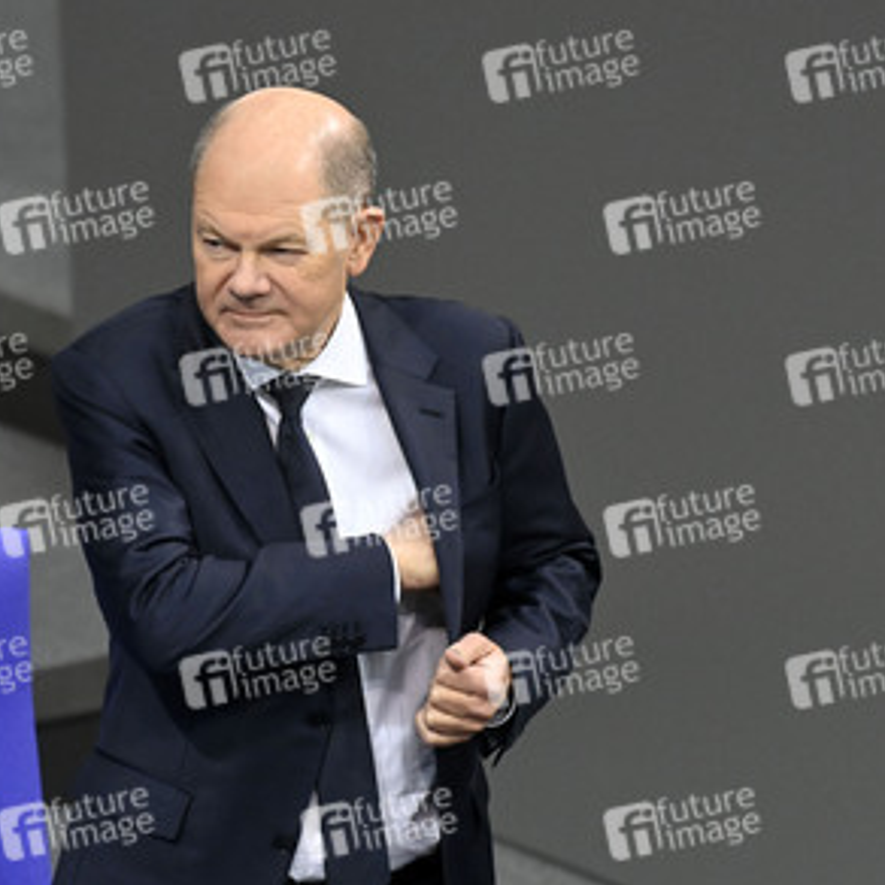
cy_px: 446
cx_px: 299
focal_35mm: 498
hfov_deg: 3.5
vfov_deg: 3.5
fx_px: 14405
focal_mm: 380
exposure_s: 1/320
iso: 10000
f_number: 5.6
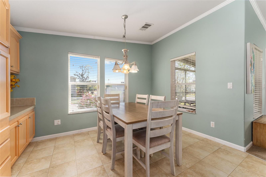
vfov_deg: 81.2
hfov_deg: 104.3
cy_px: 88
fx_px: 103
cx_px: 133
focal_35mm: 14
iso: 500
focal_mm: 14
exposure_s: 1/20
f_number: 7.1
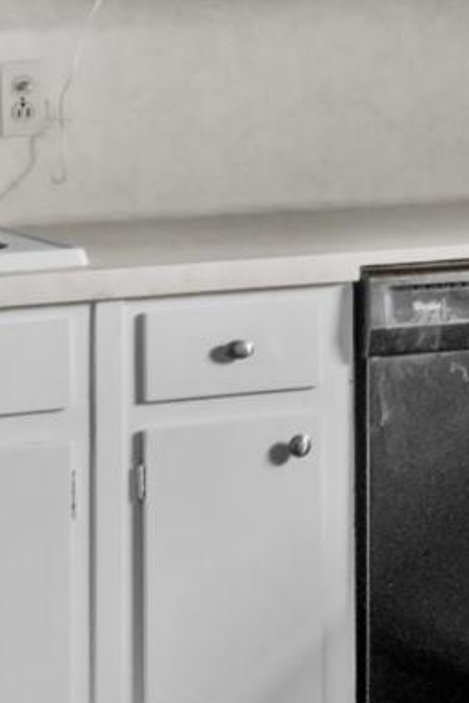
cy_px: -97
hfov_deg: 8.3
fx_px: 3029
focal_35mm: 155
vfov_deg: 13.0
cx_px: 1047
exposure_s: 1.3
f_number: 8
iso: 800
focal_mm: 15.9
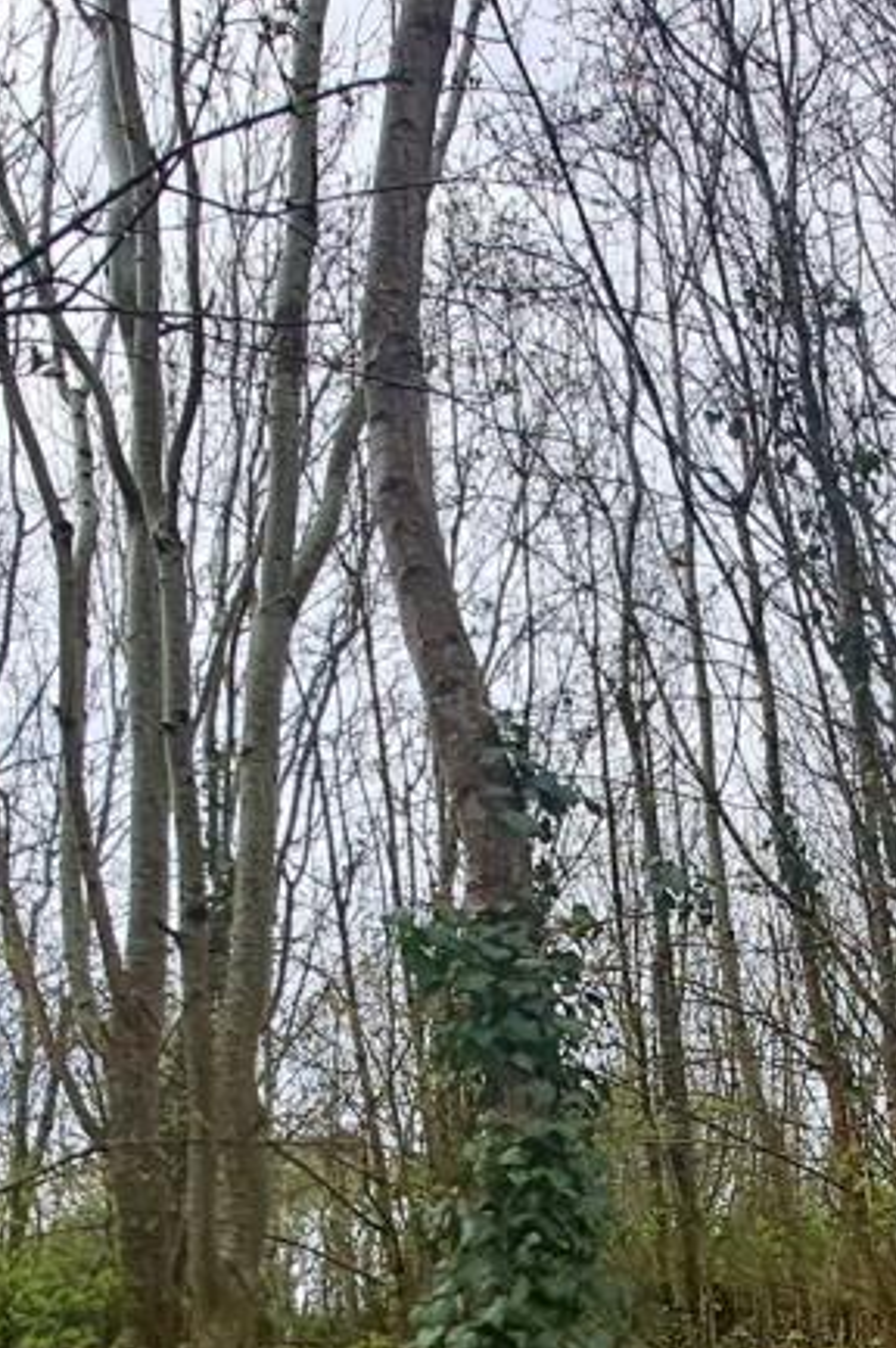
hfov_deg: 40.1
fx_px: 1196
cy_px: 1086
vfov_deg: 54.5
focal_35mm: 32
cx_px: 656
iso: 40
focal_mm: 1.42
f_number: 2.2
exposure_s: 1/1418
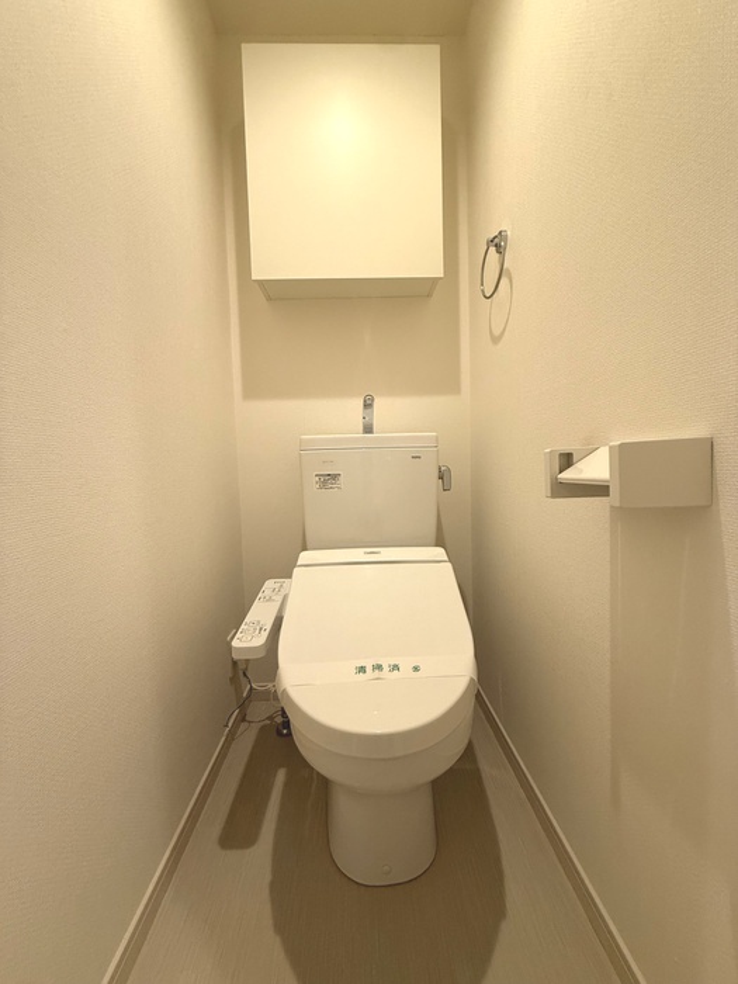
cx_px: 369
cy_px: 492
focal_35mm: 14
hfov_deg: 85.7
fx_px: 398
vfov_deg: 102.1
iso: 200
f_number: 2.2
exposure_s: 1/100
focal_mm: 2.22
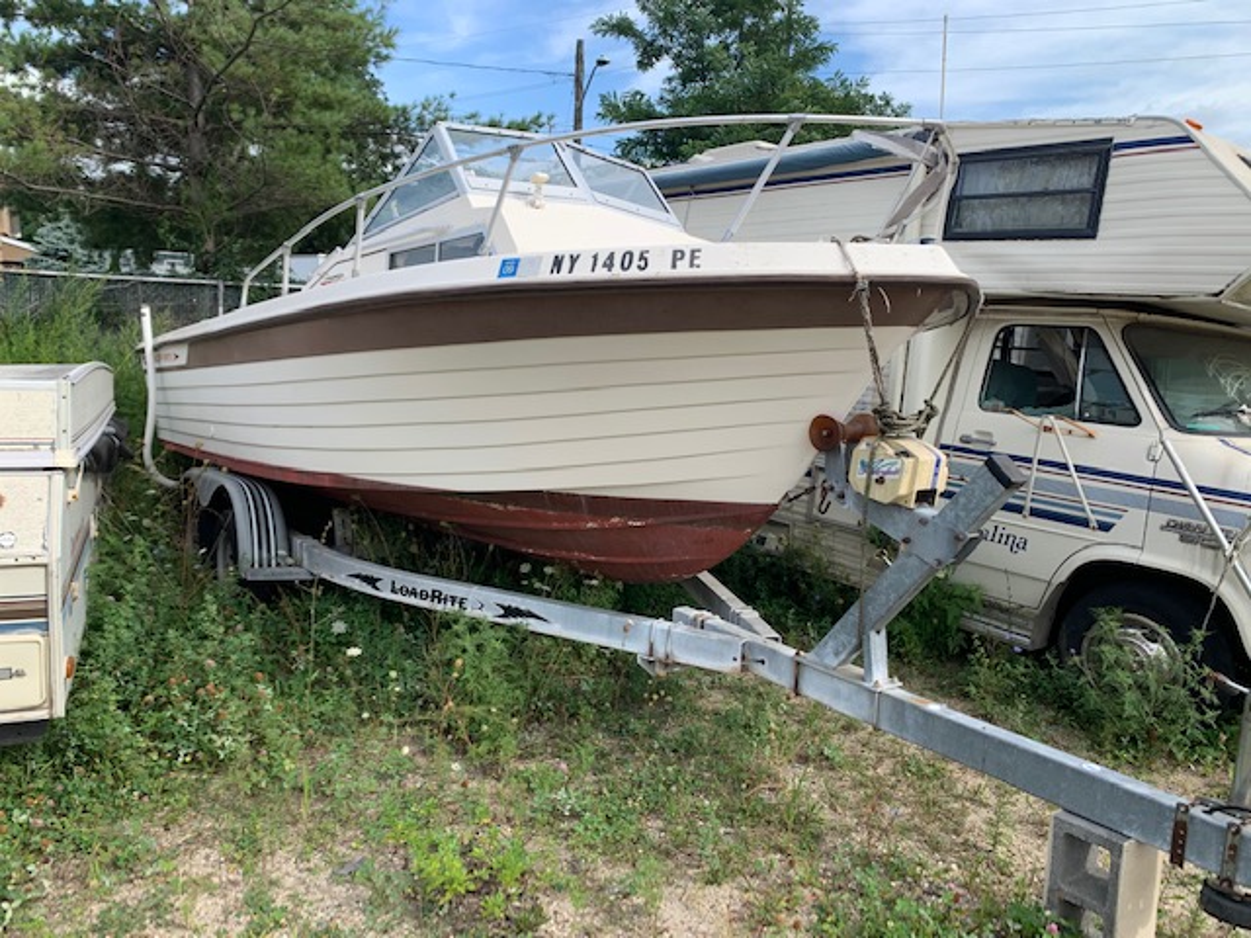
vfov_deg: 53.1
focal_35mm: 26
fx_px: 940
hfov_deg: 67.3
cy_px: 469
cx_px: 626
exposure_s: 1/1054
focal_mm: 4.25
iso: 25
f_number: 1.8
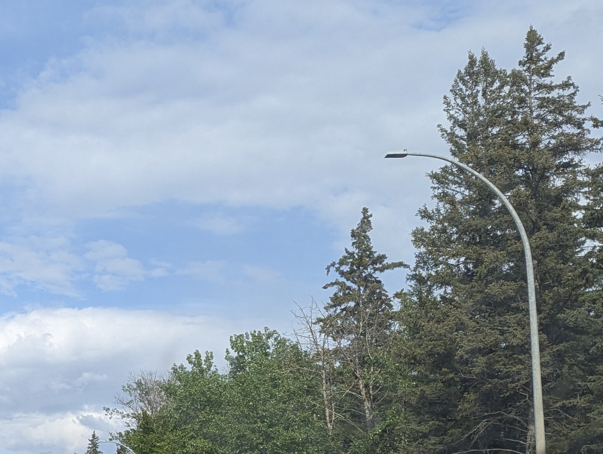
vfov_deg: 19.9
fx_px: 1274
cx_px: -205
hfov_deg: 23.2
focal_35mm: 73
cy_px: 380
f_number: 1.85
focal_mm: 6.81
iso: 48
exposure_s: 1/1664
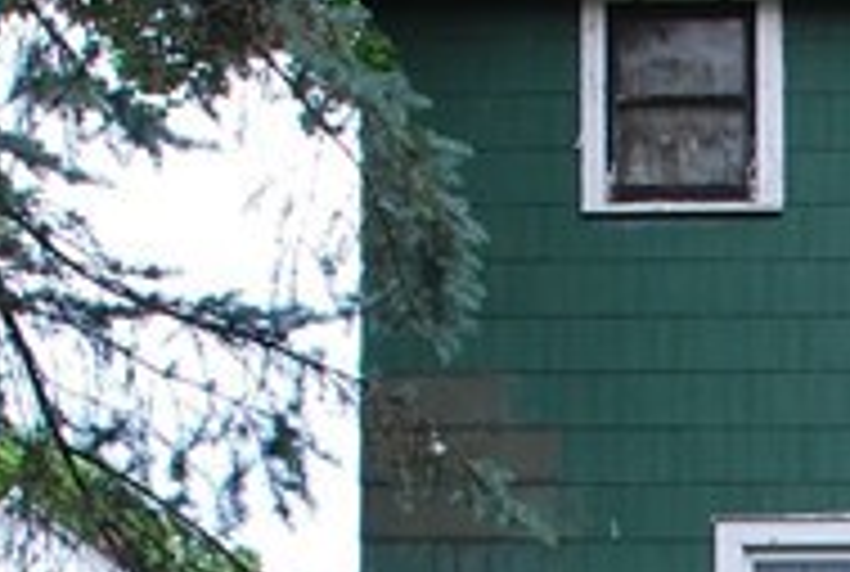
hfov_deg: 11.6
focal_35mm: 172
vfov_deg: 7.7
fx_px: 4071
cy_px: 1153
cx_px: 1160
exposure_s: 1/125
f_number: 5.6
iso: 180
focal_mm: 20
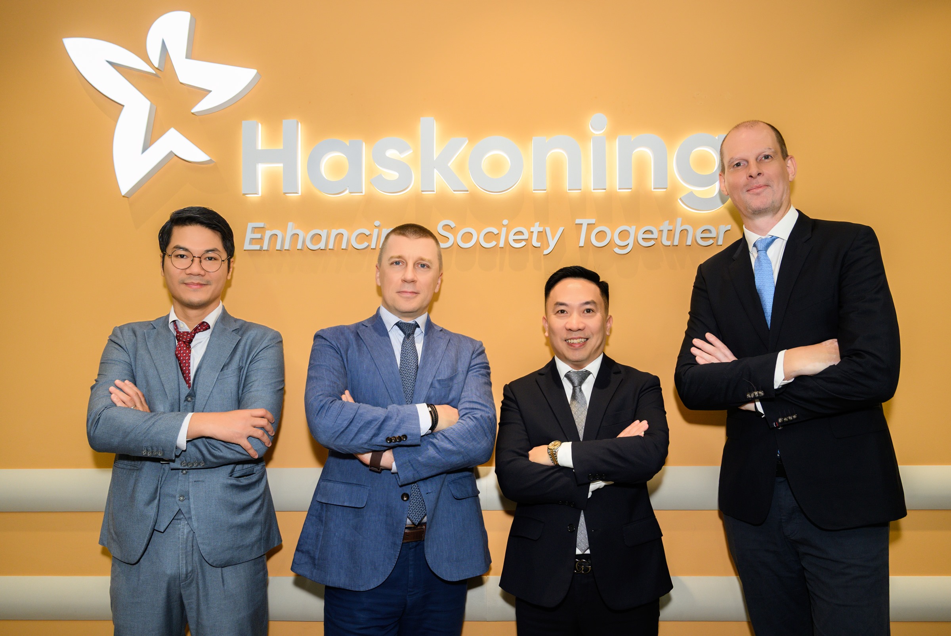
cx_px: 476
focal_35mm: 29
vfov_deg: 45.1
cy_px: 318
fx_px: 767
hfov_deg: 63.6
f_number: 5
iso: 800
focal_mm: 29
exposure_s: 1/200
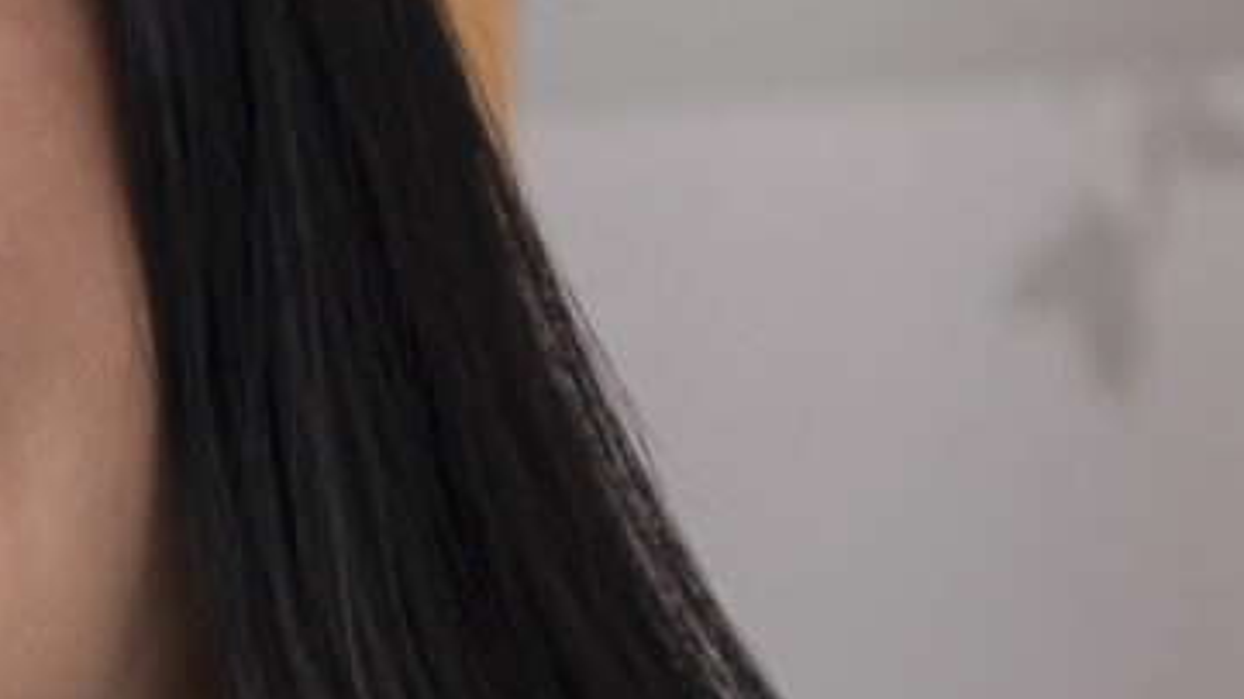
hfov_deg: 5.8
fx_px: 11775
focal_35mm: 357
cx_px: -1854
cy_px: 1999
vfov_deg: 3.3
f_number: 3.2
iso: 250
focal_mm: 48
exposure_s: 1/200
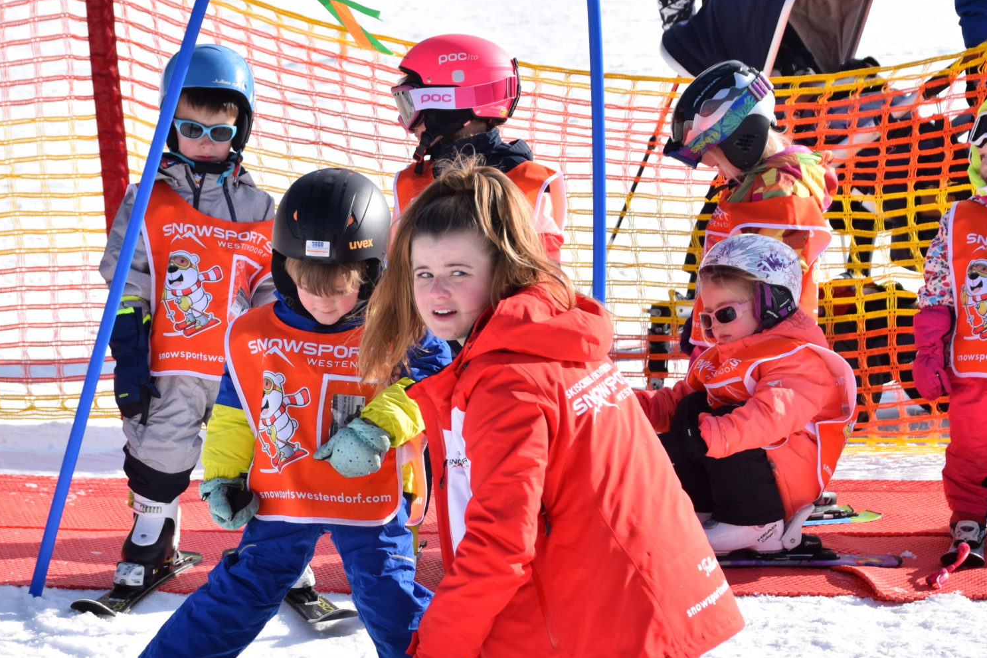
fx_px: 5315
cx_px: 418
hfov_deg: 10.6
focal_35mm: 194
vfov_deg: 7.1
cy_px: 350
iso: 400
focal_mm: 75
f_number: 8
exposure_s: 1/2000
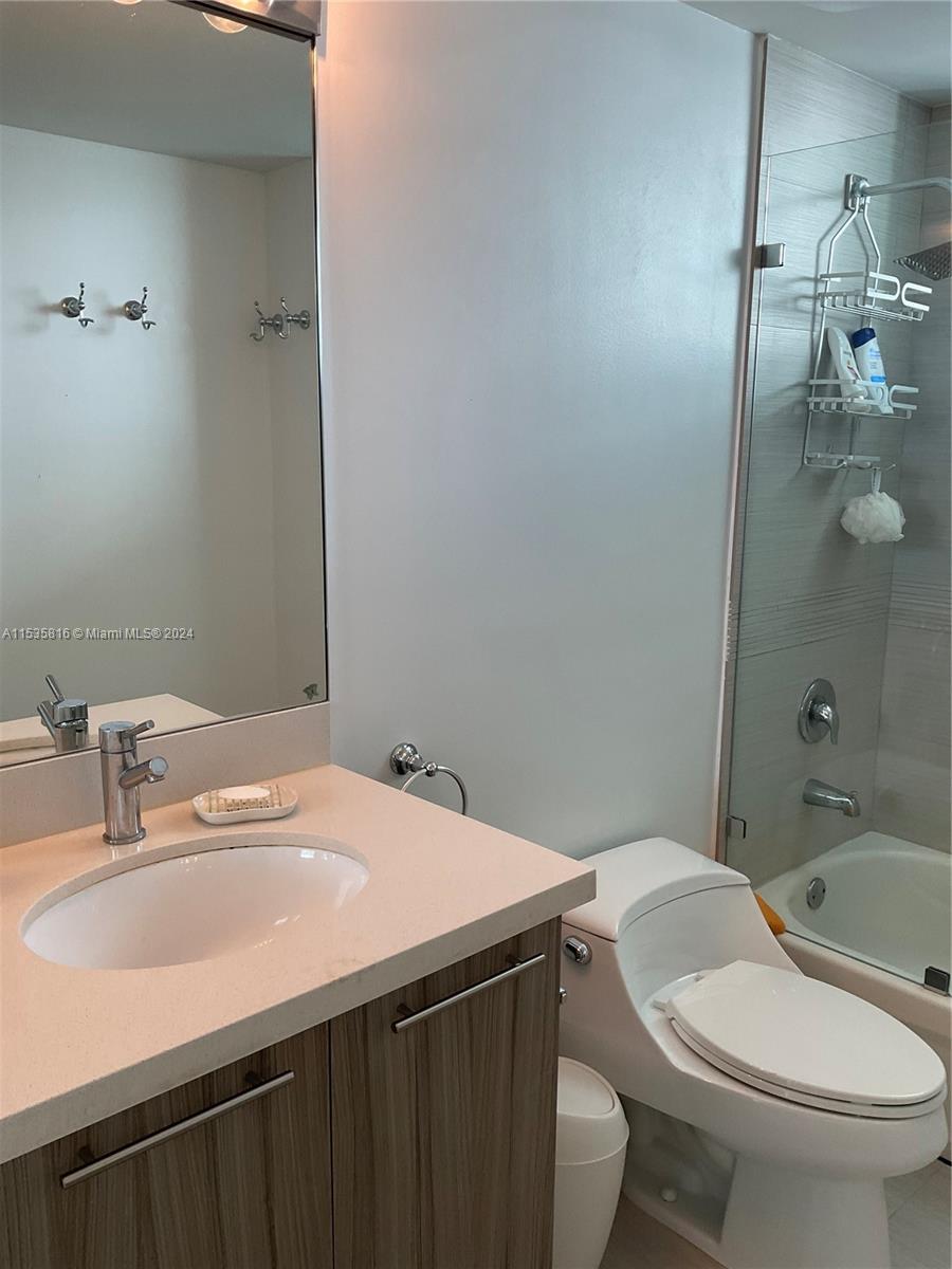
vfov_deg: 61.7
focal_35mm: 29
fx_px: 1063
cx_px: 476
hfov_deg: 48.2
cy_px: 634
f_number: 1.8
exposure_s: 1/120
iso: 40
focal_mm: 3
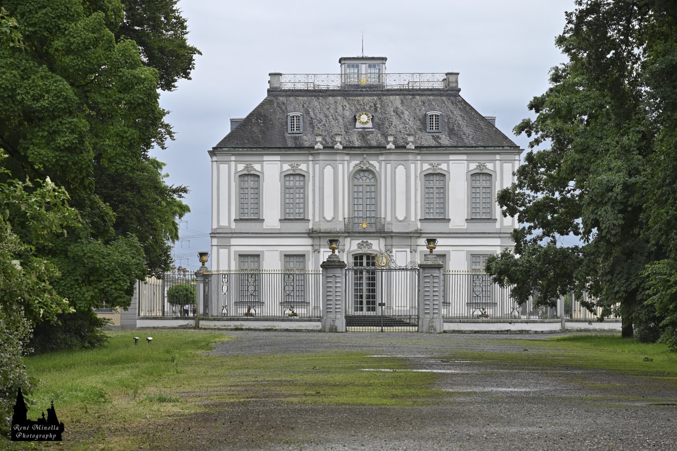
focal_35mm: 120
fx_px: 2255
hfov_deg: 17.1
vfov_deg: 11.4
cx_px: 338
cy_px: 226
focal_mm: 120
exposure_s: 1/640
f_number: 6.3
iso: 200
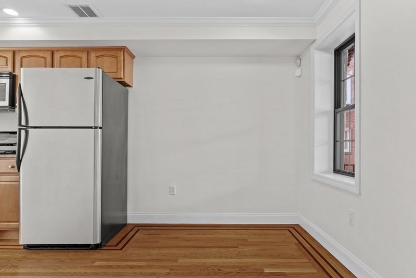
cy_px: 150
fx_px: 231
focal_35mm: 20
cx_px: 213
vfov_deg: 61.9
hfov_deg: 83.9
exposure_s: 1/1.67
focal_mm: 16
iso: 200
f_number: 8
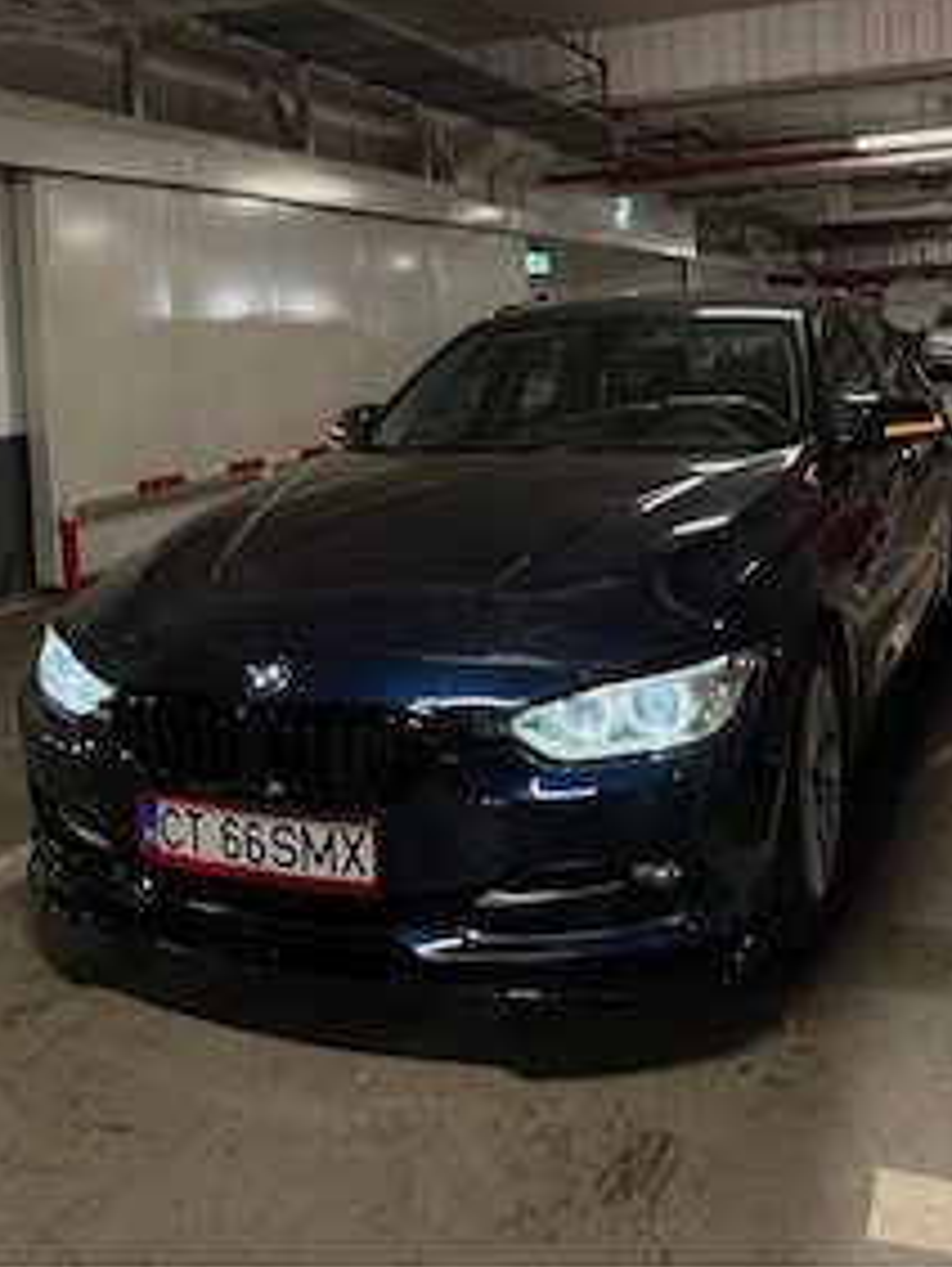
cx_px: 557
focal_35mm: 34
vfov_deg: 52.3
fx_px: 1245
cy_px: 373
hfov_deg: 41.7
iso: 320
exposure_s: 1/50
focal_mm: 6.76
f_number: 1.78
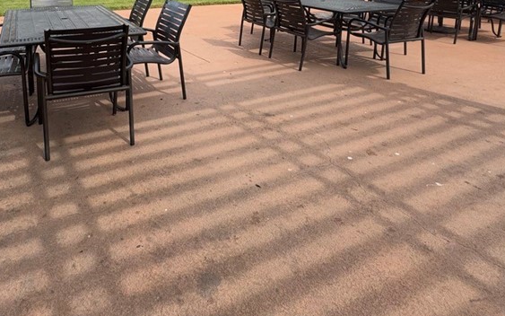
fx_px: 372
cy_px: 13
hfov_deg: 66.7
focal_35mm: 27
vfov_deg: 41.1
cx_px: 172
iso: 50
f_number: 2.2
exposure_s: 1/1110
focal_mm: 2.22
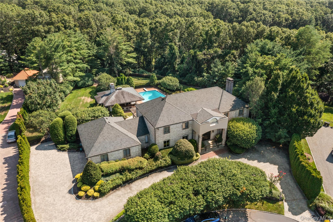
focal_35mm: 28
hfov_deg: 65.5
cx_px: 166
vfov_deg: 46.4
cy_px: 111
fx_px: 259
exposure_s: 1/320
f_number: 8
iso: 100
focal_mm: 10.26
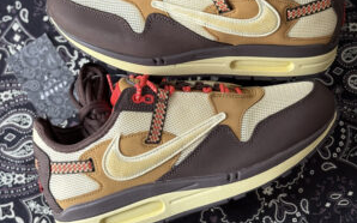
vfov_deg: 17.5
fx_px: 720
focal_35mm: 74
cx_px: 178
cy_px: 61
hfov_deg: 27.9
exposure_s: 1/122
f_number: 1.6
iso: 32
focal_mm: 5.96
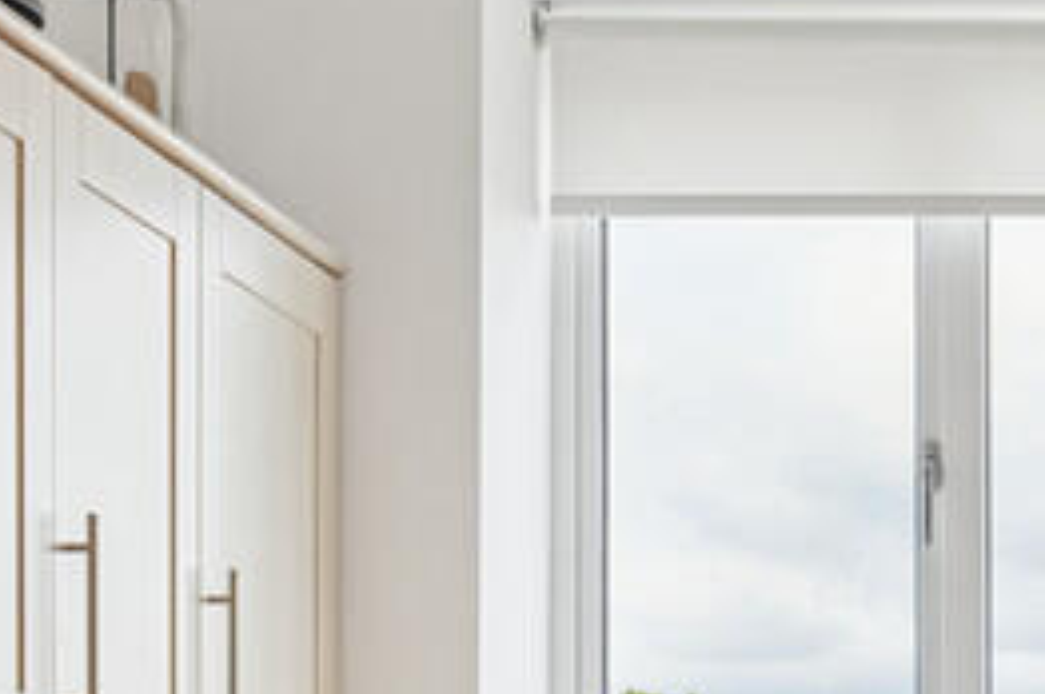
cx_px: 1284
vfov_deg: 9.7
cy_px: 987
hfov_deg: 14.5
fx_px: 3972
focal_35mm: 137
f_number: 8
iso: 400
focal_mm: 35
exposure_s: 1/100
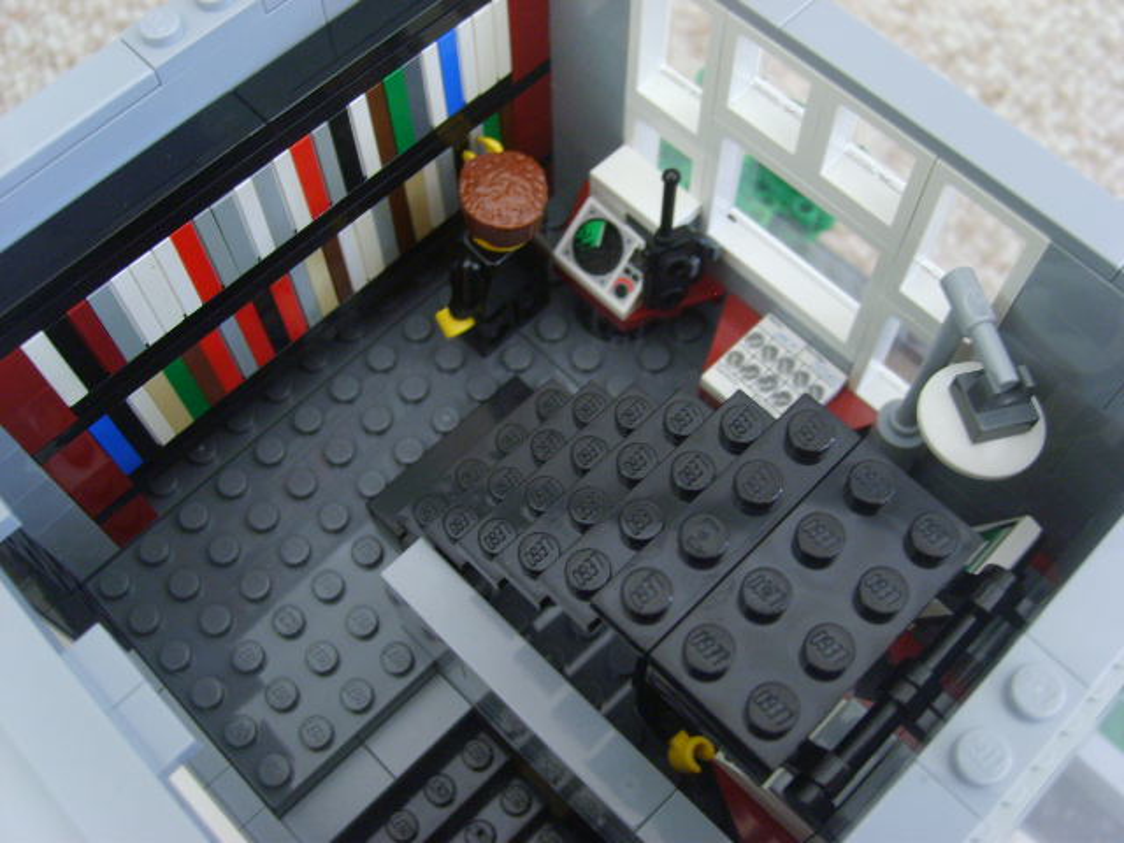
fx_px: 1136
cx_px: 562
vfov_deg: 40.7
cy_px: 422
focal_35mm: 35
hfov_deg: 52.6
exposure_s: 1/10
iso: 139
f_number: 2.8
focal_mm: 5.8
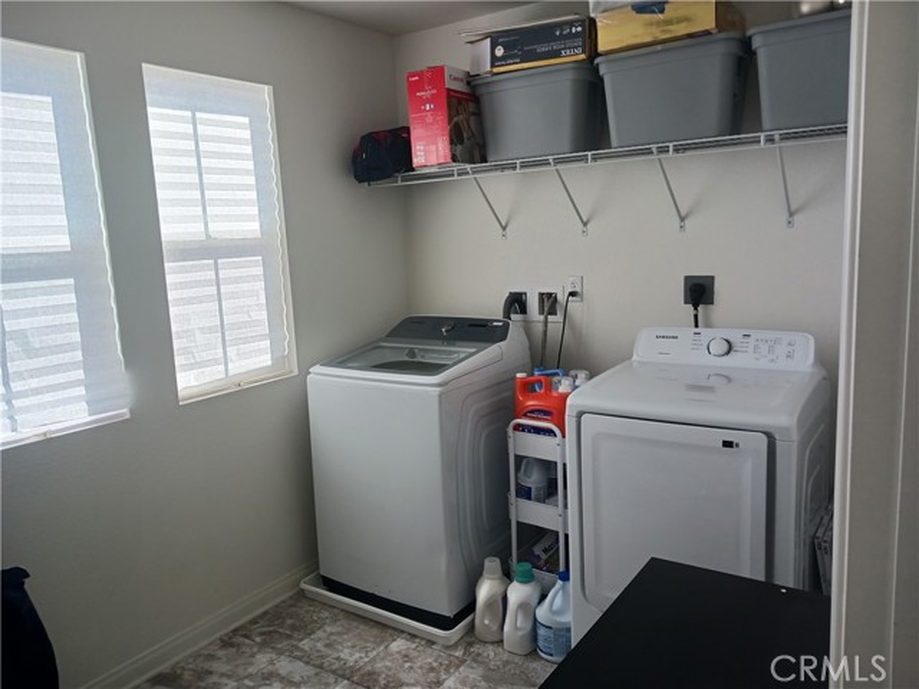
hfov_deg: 65.3
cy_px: 344
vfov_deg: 51.4
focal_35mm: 27
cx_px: 460
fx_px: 717
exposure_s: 1/60
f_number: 1.8
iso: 50
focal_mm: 4
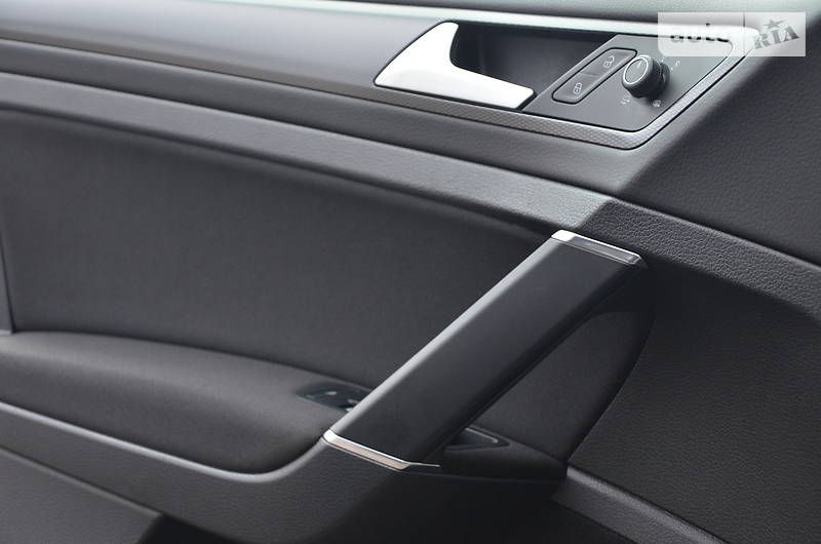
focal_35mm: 72
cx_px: 410
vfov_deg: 18.8
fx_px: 1639
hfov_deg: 28.1
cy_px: 272
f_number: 4.8
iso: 1000
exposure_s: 1/30
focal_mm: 48
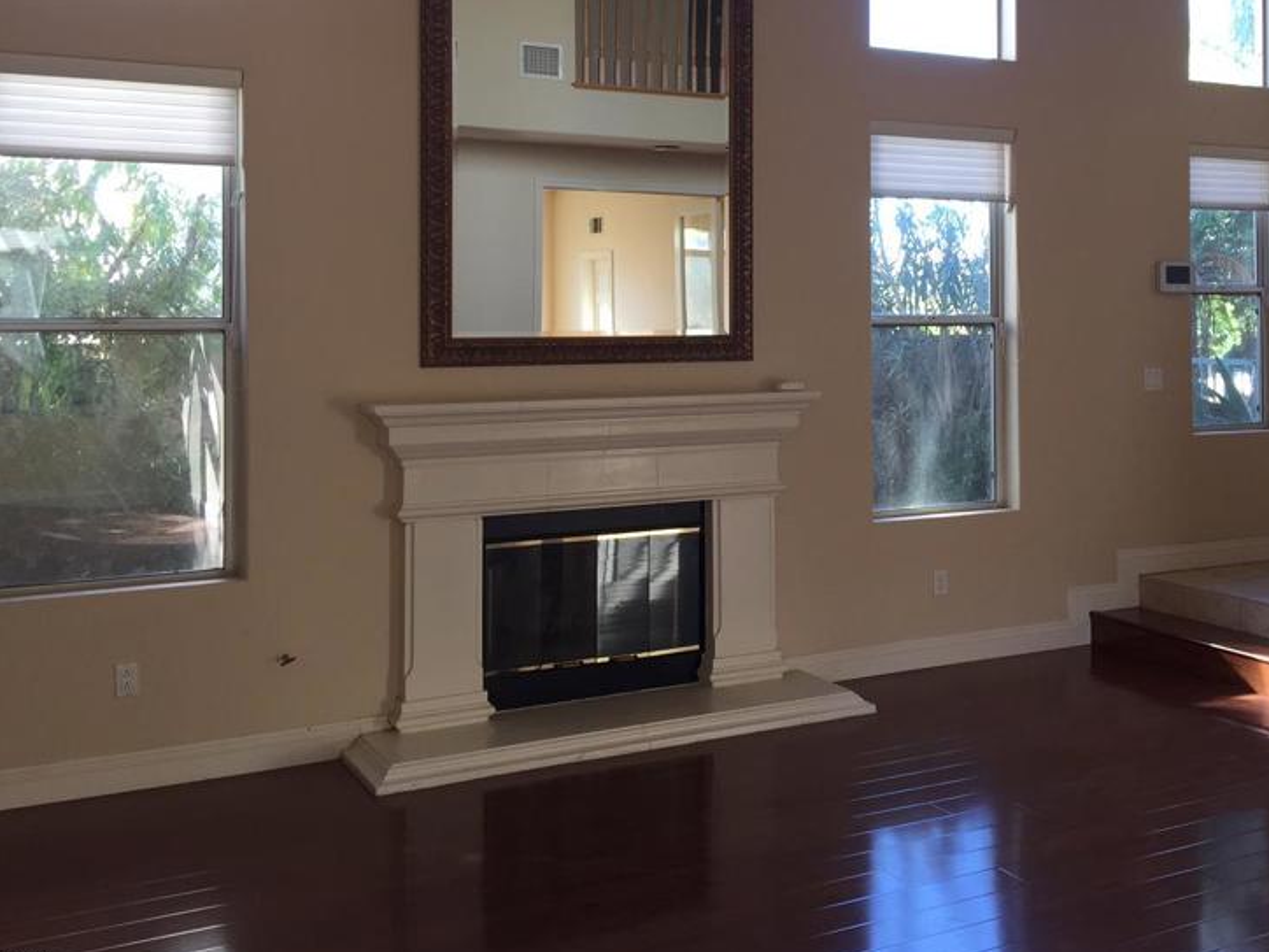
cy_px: 331
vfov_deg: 34.9
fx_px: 1503
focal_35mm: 41
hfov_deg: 45.0
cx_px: 866
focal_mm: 4.15
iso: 32
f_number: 2.2
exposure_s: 1/60
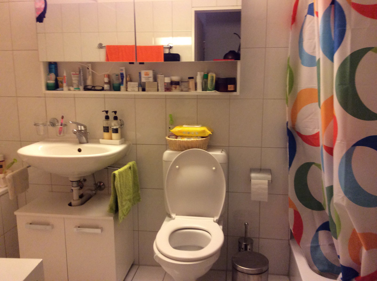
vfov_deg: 44.1
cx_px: 188
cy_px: 140
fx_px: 348
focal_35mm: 32
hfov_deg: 56.9
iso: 125
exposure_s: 1/25
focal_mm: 3.3
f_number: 2.4
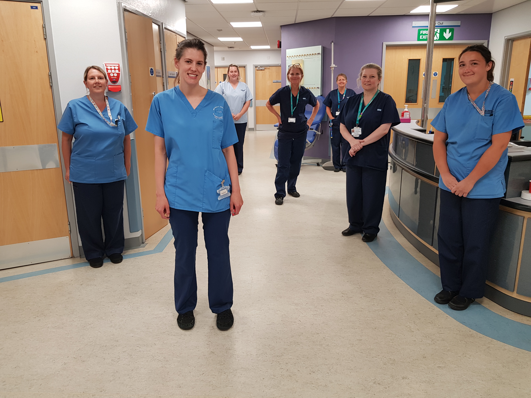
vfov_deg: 53.1
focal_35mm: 26
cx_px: 266
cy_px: 199
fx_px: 399
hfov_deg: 67.3
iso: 80
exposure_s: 1/50
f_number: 1.7
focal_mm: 4.2
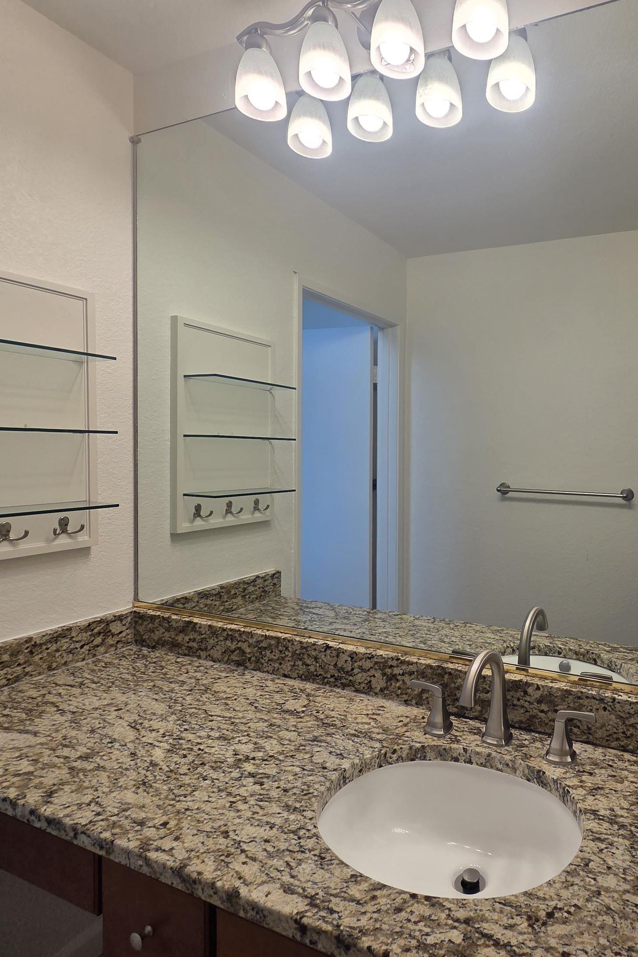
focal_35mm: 19
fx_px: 505
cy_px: 470
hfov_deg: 60.3
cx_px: 494
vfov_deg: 86.9
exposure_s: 1/120
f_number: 2.2
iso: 50
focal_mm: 2.2
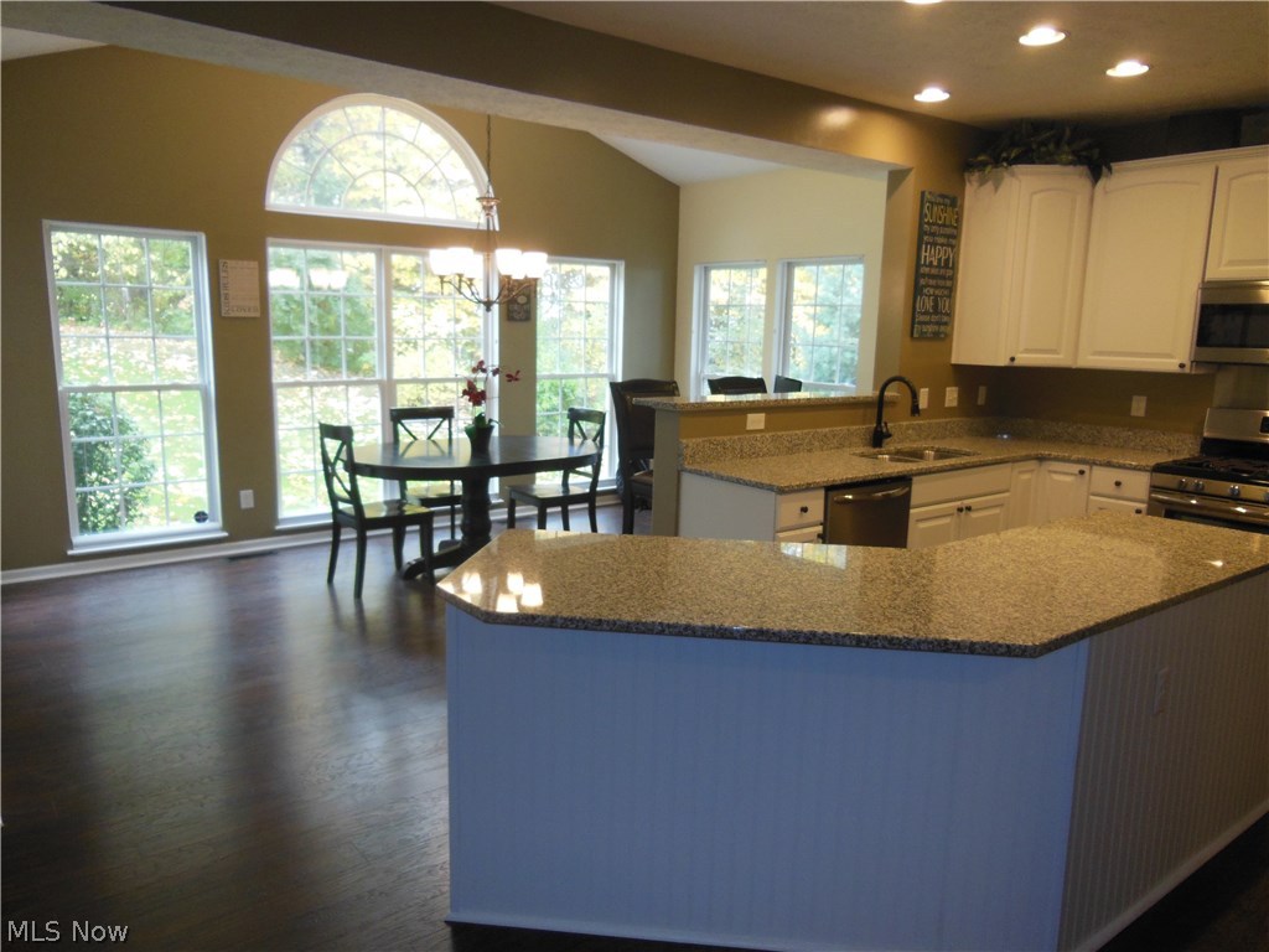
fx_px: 916
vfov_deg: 54.9
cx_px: 634
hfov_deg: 69.4
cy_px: 476
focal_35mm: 25
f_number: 3.5
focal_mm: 4.5
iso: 250
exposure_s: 1/30
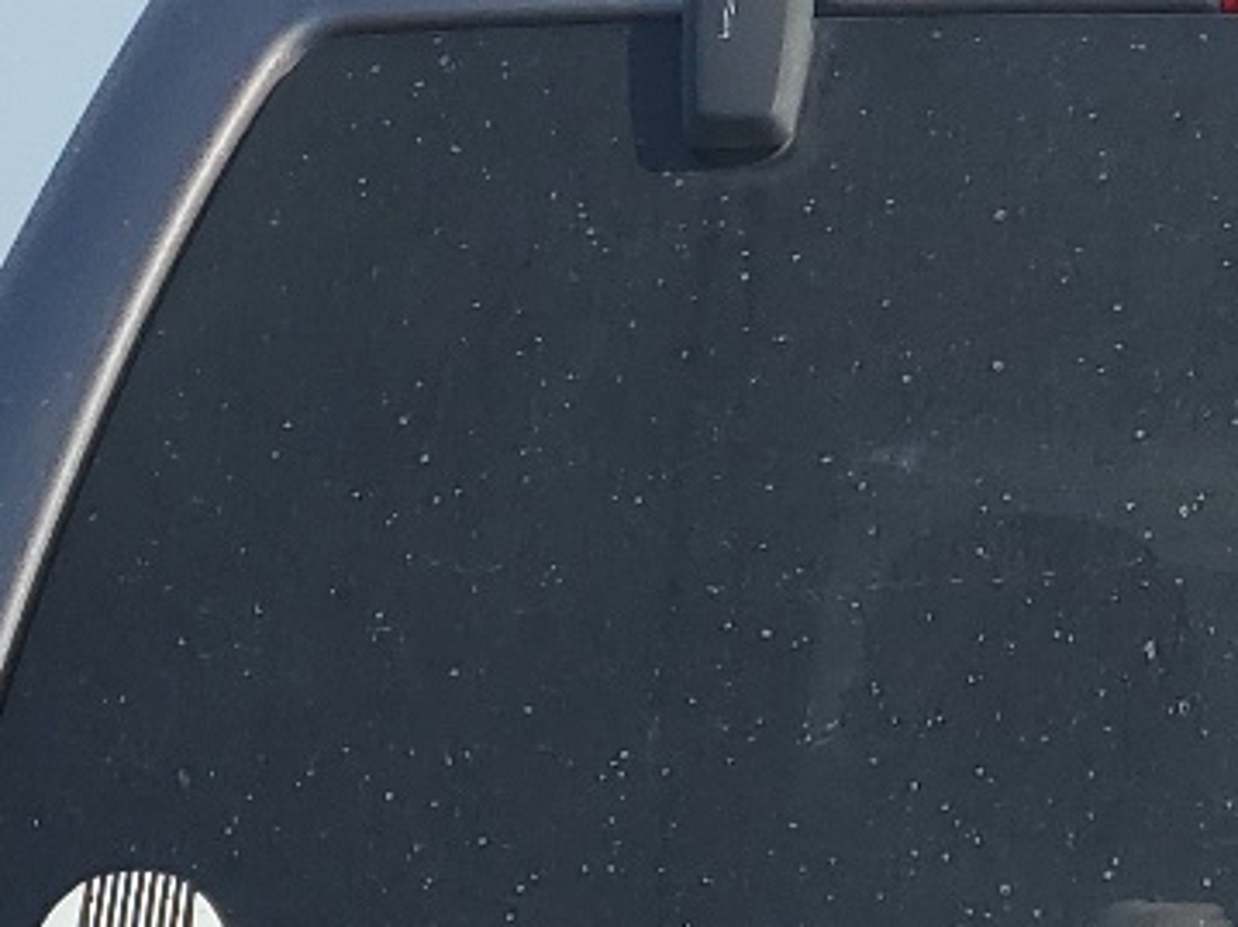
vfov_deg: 11.9
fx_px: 4147
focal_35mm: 116
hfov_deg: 16.2
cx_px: 1545
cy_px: 1571
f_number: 1.5
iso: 50
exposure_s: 1/2500
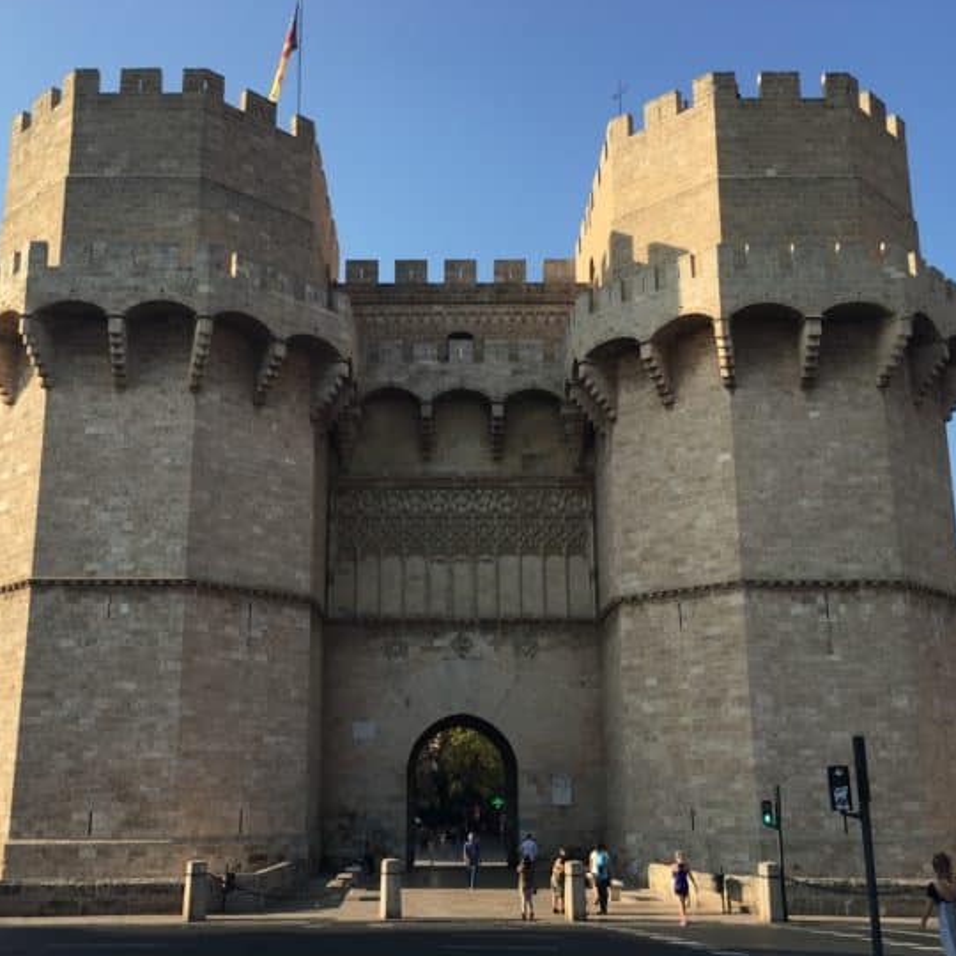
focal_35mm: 38
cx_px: 451
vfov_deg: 43.8
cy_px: 497
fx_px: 1187
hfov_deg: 43.8
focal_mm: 4.15
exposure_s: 1/999
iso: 25
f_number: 2.2
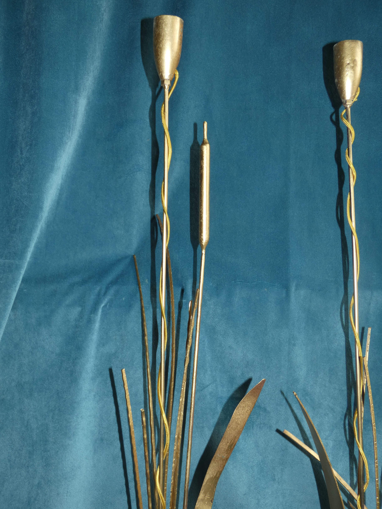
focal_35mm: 36
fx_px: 530
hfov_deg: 39.7
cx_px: 191
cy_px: 254
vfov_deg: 51.4
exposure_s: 1/60
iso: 80
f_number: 3.5
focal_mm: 6.5
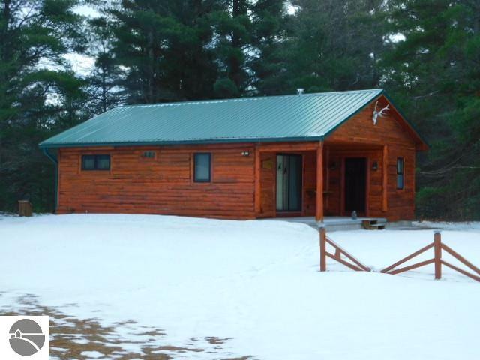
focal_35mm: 59
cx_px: 240
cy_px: 180
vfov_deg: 24.8
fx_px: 818
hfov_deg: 32.7
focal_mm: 10.4
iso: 125
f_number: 4
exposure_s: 1/400
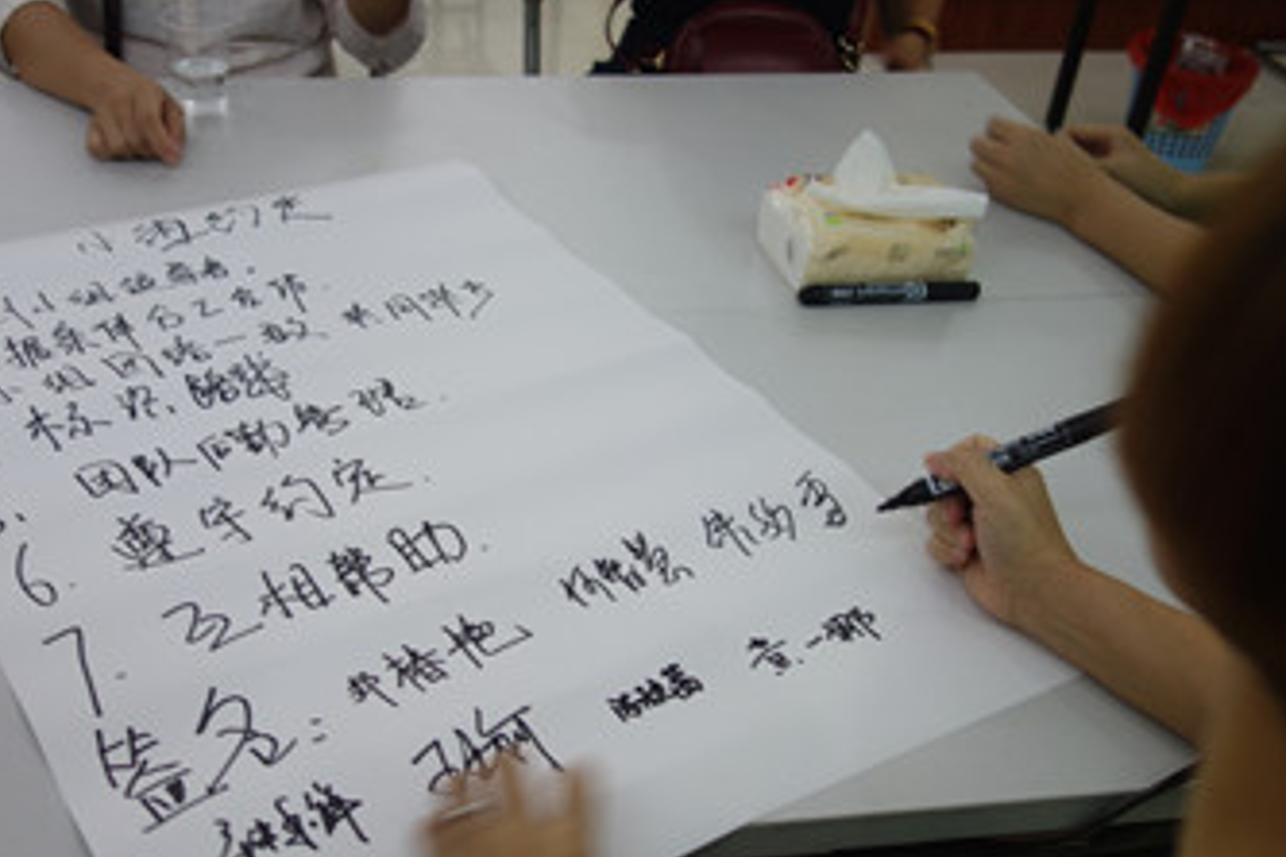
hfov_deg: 46.1
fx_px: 1500
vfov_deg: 31.9
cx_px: 510
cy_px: 484
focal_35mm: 42
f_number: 1.8
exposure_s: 1/40
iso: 125
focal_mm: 10.4
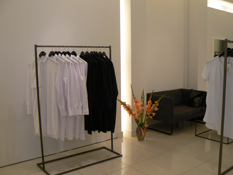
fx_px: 242
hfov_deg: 51.4
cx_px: 116
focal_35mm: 36
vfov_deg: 39.7
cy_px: 88
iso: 80
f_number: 2.8
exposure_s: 1/30
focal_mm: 6
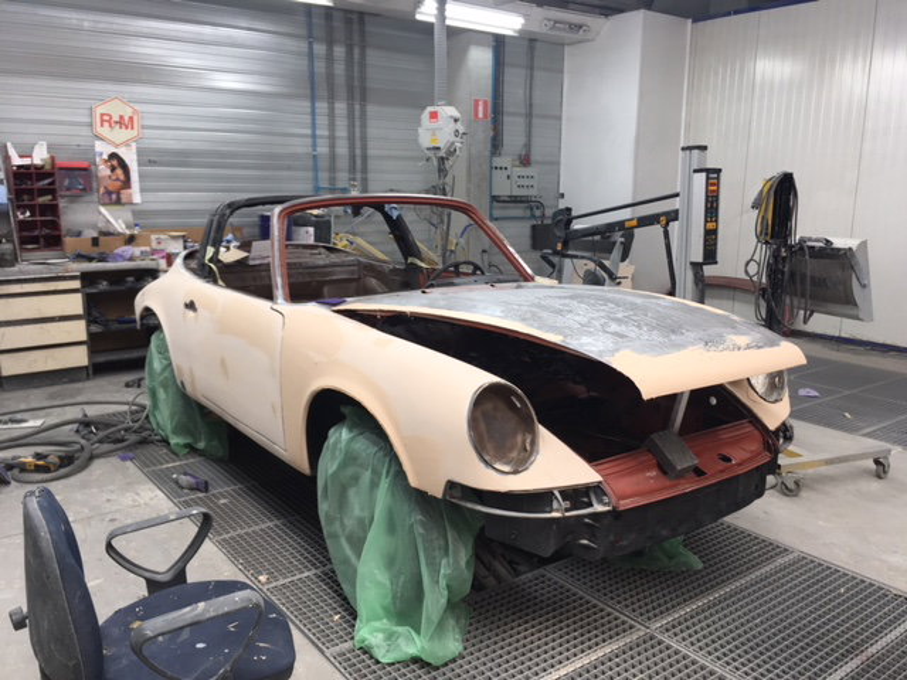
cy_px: 340
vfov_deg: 48.2
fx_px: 760
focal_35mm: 29
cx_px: 454
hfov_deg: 61.7
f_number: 2.2
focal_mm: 4.15
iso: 32
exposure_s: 1/50
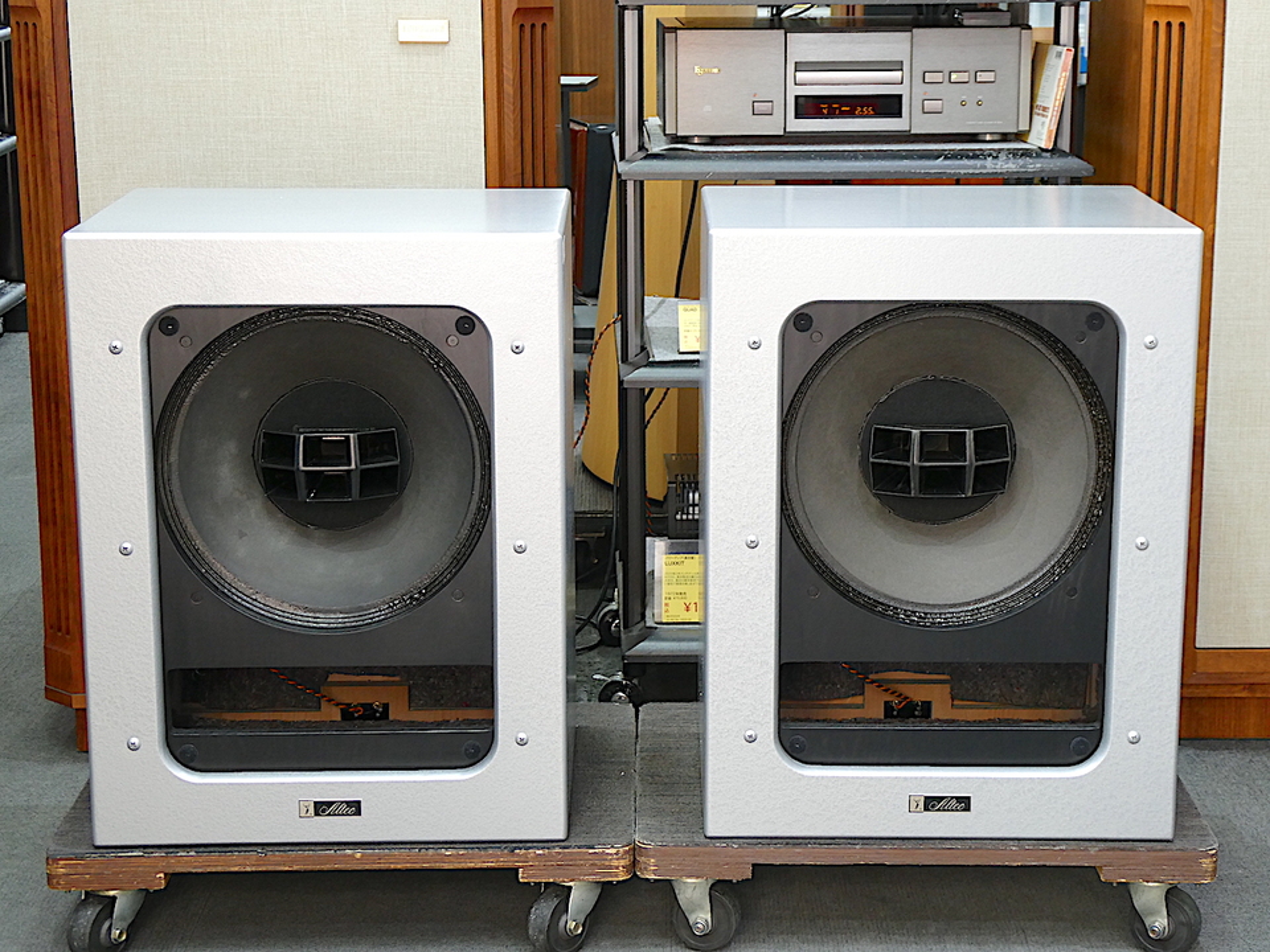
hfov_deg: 29.8
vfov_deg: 22.6
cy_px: 476
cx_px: 635
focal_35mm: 65
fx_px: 2385
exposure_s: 1/5
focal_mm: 11.7
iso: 200
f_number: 4.4
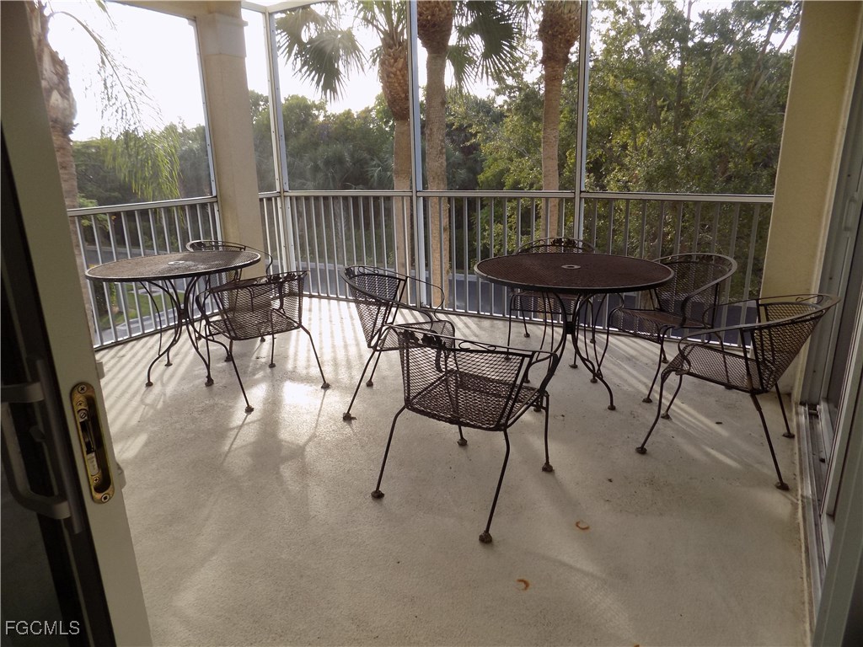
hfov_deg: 73.9
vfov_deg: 58.9
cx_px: 432
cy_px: 324
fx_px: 573
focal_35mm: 23
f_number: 3.1
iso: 80
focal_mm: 4
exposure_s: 1/160
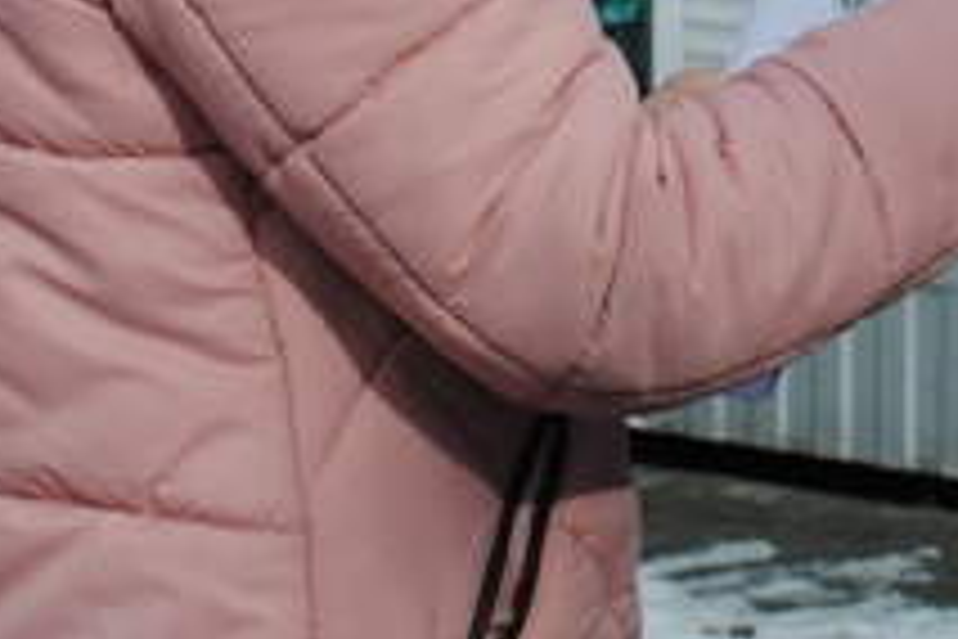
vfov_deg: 5.9
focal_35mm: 231
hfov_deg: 8.8
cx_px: 1115
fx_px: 6147
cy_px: -443
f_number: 9
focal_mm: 32
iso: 100
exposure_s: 1/320
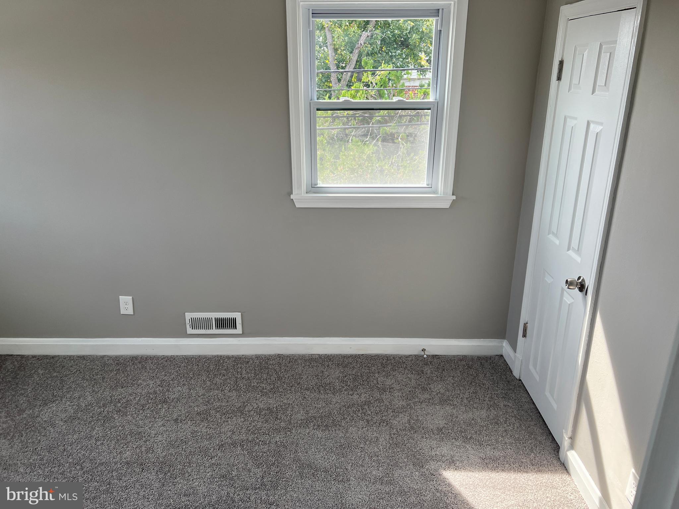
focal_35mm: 26
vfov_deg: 53.1
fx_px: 510
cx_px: 340
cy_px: 254
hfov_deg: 67.3
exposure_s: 1/285
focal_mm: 5.7
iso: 40
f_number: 1.5
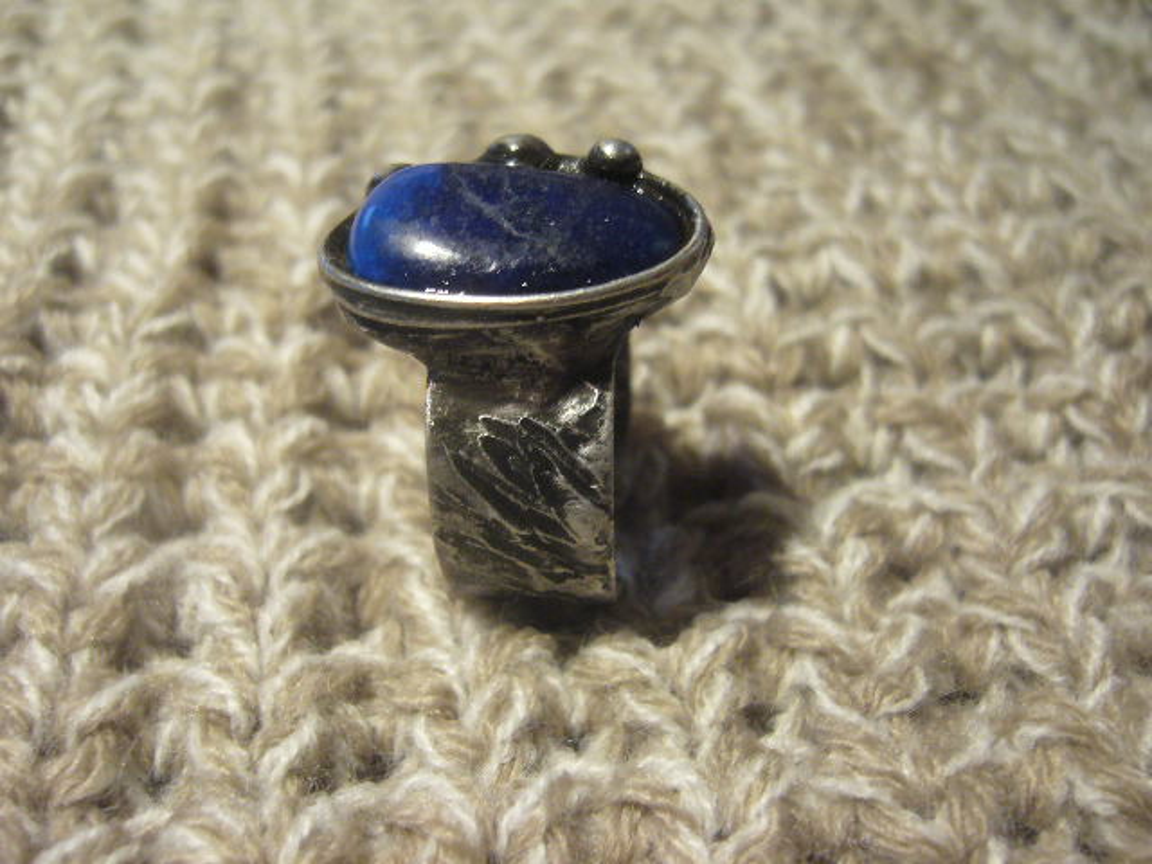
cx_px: 576
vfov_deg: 40.7
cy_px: 432
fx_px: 1165
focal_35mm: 35
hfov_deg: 52.6
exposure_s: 1/8
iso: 200
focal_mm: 5.8
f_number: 2.8
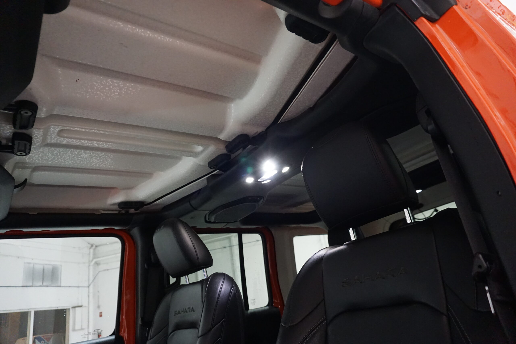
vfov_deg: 53.1
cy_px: 172
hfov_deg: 73.7
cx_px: 258
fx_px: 344
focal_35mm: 24
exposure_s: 1/40
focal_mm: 16
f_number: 3.5
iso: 3200
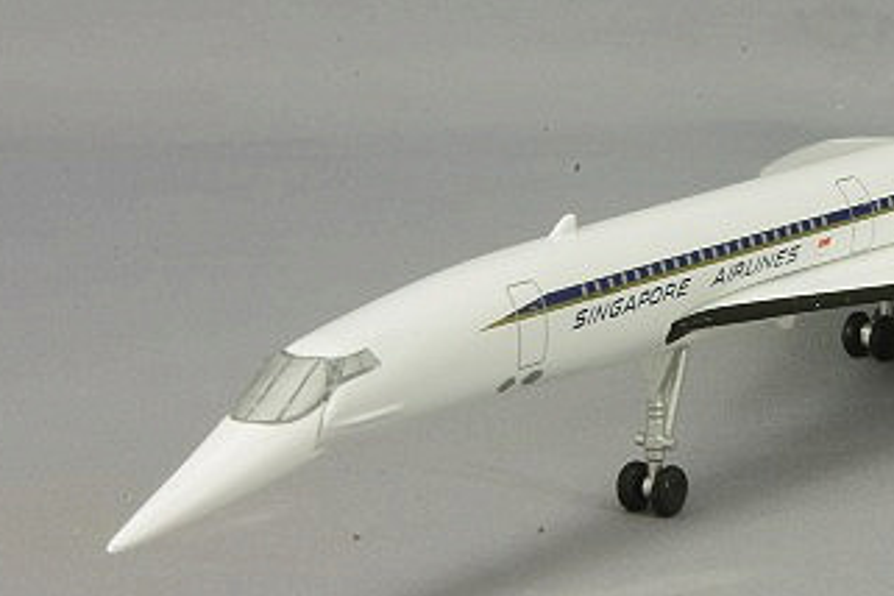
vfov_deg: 6.2
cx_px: 805
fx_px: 5537
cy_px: 235
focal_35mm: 223
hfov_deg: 9.2
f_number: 32
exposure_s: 1/1.67
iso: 400
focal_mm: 75
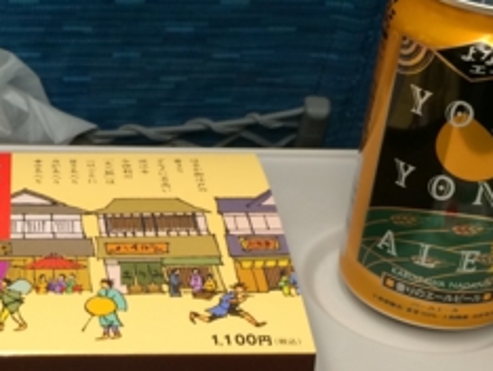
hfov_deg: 23.4
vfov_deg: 17.9
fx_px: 1169
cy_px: 270
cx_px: 95
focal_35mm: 82
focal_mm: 4.12
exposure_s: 1/30
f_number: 2.2
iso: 80
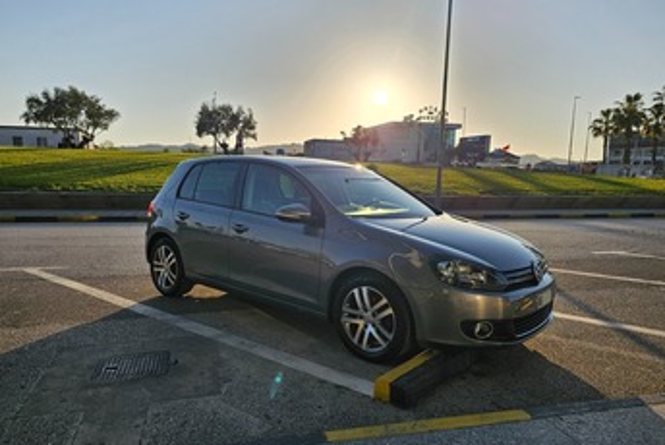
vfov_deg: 51.3
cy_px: 242
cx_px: 332
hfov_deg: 71.5
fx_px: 462
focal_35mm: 25
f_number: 1.7
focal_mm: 6.3
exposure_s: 1/1255
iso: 20
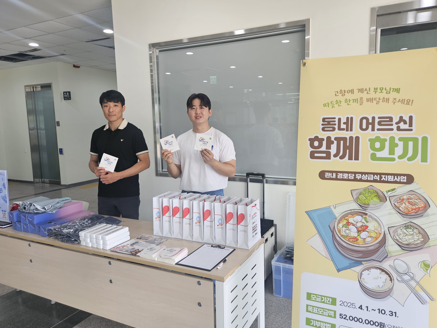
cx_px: 234
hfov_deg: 69.3
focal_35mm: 25
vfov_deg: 54.8
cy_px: 152
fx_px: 316
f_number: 1.8
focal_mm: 5.4
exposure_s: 1/120
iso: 64
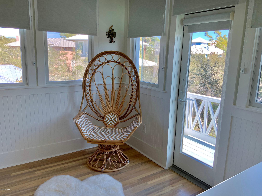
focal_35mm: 29
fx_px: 219
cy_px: 98
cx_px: 131
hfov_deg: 61.7
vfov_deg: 48.2
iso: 16
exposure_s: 1/137
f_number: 1.8
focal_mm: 3
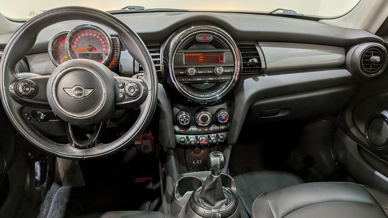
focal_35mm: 27
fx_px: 278
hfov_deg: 69.9
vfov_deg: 42.3
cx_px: 193
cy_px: 147
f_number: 1.7
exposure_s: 1/120
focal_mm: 4.53
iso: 37
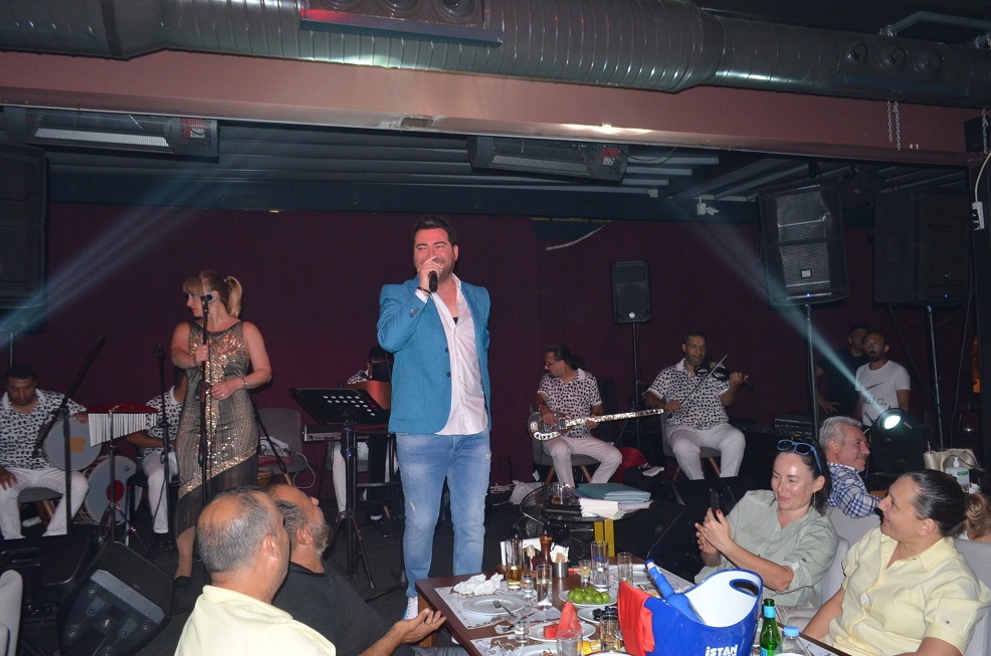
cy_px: 328
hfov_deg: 67.5
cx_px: 496
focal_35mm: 27
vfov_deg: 47.7
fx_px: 742
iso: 1600
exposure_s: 1/60
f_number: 5.6
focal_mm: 18
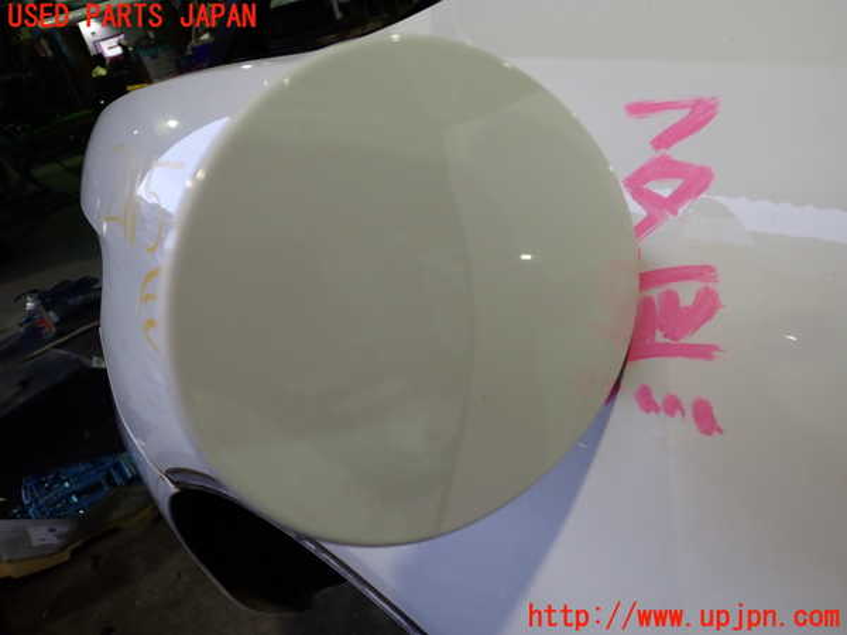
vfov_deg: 46.8
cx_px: 424
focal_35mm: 30
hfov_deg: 60.0
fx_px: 734
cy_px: 318
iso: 200
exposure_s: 1/60
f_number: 2.3
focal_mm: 5.4
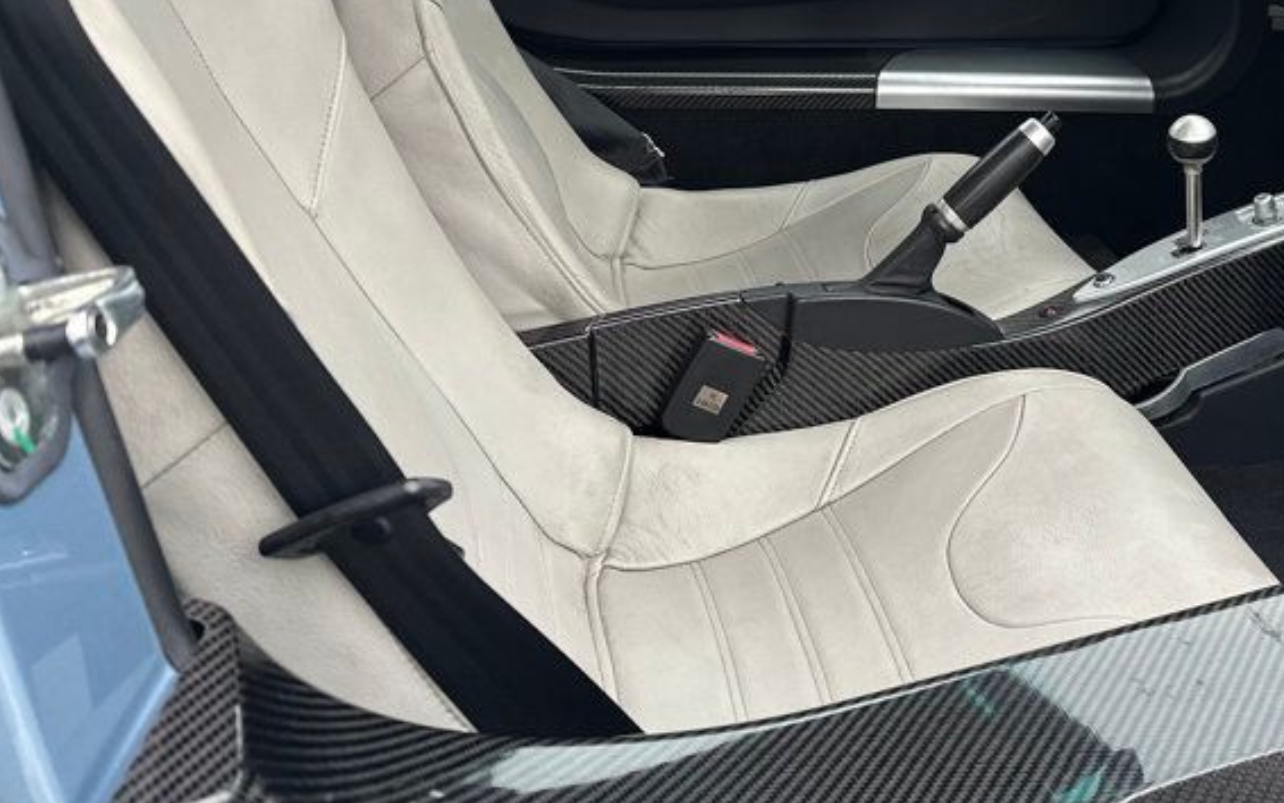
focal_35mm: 46
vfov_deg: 26.6
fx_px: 1610
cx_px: 1080
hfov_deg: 41.1
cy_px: 16
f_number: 1.78
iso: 80
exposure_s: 1/541
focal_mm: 6.86
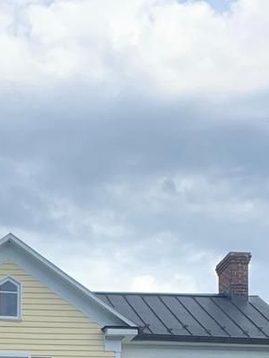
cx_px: -78
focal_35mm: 102
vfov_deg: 15.8
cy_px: 686
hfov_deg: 14.0
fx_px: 1057
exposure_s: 1/605
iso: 25
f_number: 1.8
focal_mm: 4.25
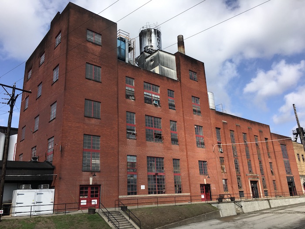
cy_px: 114
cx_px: 152
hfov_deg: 61.7
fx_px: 256
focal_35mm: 29
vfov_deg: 48.2
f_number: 2.2
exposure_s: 1/1832
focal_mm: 4.15
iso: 25
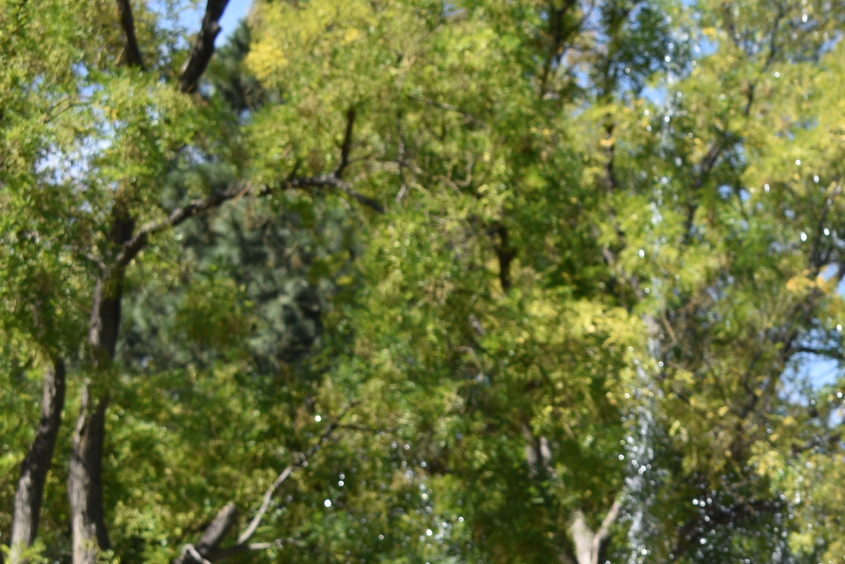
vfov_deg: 10.3
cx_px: 1181
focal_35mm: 130
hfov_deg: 14.9
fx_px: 3051
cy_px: 789
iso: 110
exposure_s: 1/250
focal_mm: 30
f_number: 8
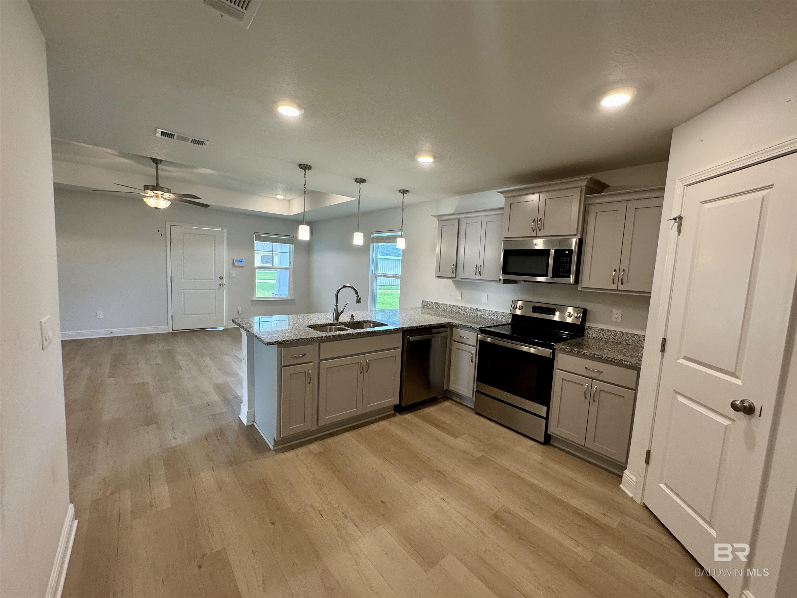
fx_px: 322
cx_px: 398
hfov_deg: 102.1
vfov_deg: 85.7
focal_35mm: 14
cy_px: 299
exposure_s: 1/120
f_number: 2.2
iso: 200
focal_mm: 2.22
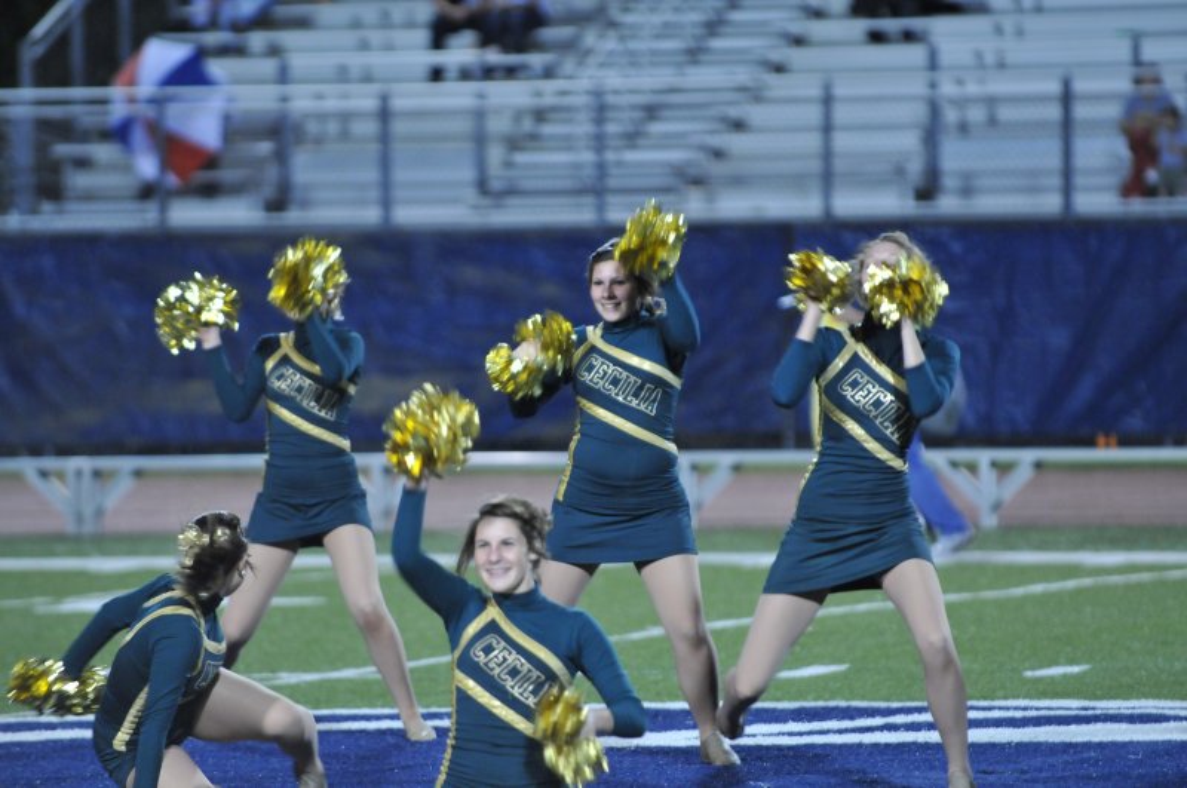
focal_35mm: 300
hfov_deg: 6.9
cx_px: 594
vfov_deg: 4.6
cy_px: 394
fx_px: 9878
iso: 1600
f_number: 2.8
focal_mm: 200
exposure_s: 1/125
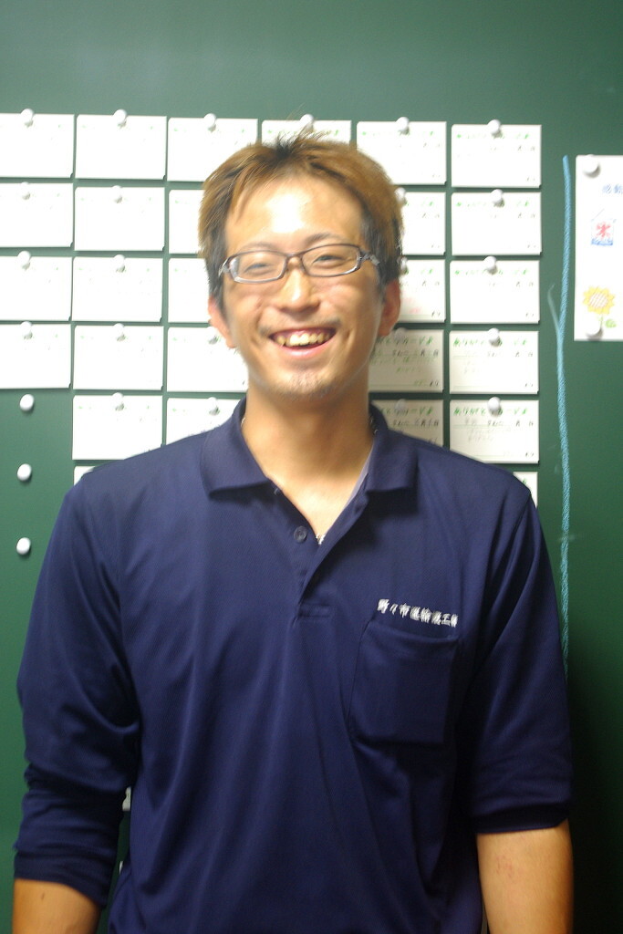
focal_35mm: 75
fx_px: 1946
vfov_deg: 27.0
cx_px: 312
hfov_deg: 18.2
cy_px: 467
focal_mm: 50
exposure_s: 1/15
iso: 400
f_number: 5.6
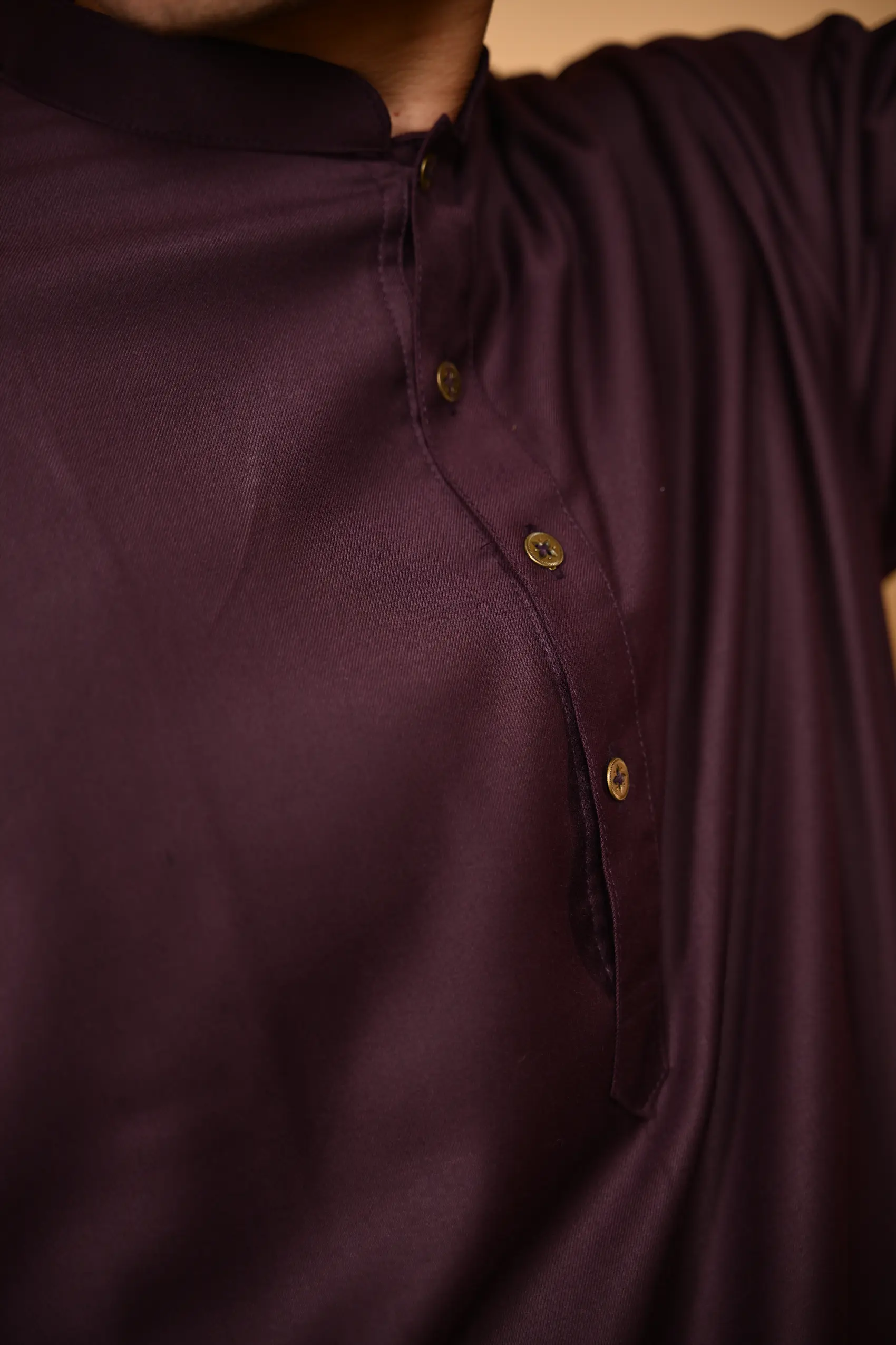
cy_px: 672
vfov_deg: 30.1
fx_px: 2501
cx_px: 448
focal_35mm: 67
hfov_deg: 20.3
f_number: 2.8
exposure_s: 1/200
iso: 100
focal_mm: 67
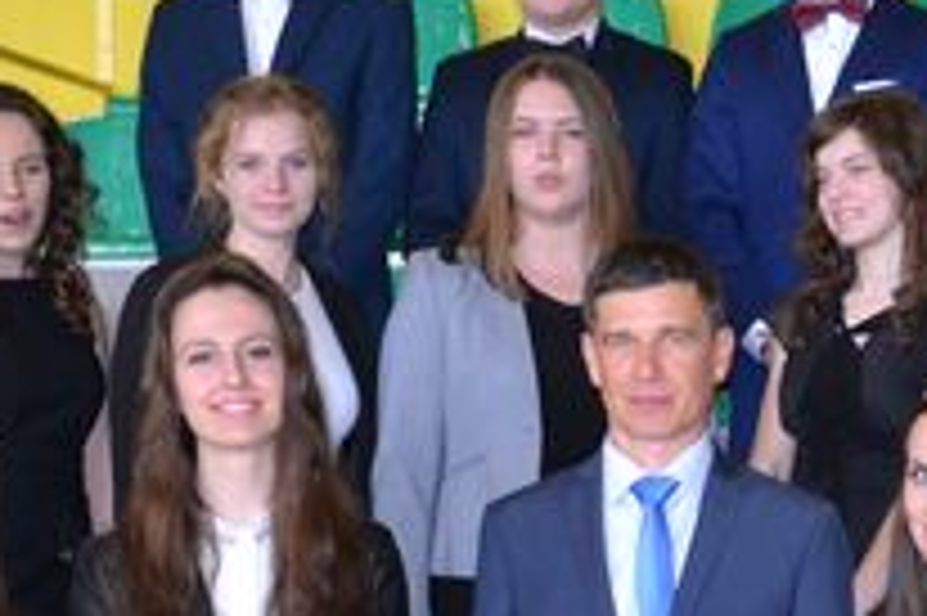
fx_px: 3602
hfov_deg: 14.4
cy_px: 636
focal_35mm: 140
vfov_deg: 9.7
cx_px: 990
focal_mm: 24
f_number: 3.8
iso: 640
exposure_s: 1/60
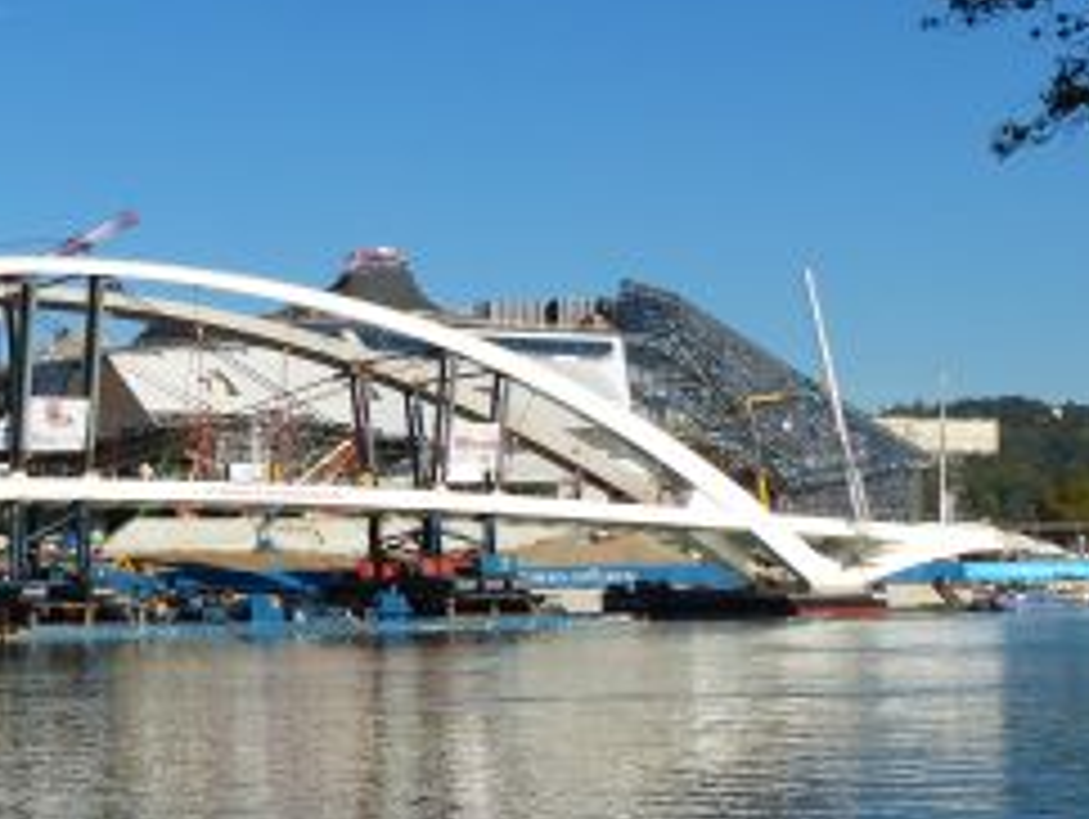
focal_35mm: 66
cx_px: 40
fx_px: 2078
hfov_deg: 27.9
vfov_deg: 22.1
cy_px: 587
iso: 100
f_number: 4
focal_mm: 5.8
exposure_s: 1/1300
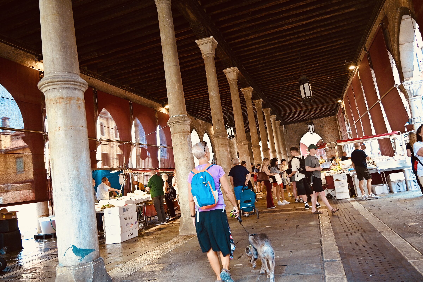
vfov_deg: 47.9
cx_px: 212
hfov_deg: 67.4
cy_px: 141
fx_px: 317
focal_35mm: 27
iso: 500
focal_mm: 18
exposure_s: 1/125
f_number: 3.5
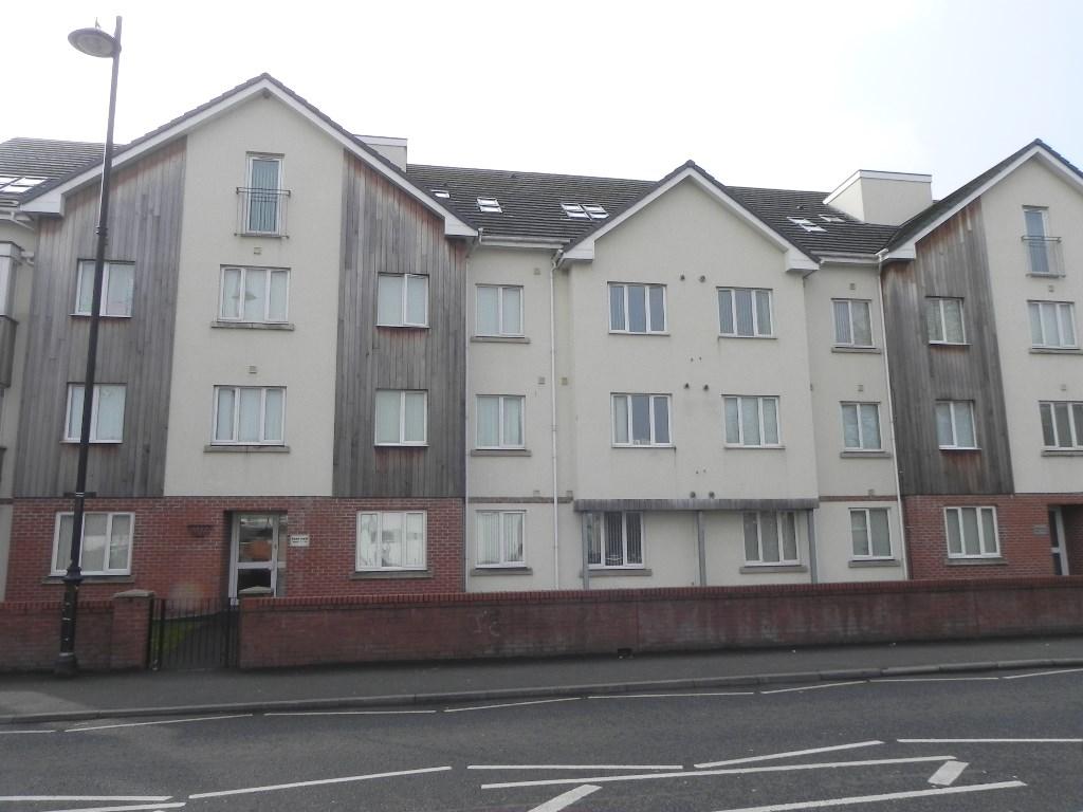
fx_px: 813
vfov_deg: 53.1
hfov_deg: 67.3
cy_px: 406
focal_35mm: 26
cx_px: 542
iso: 160
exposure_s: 1/308
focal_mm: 4.6
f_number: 7.1
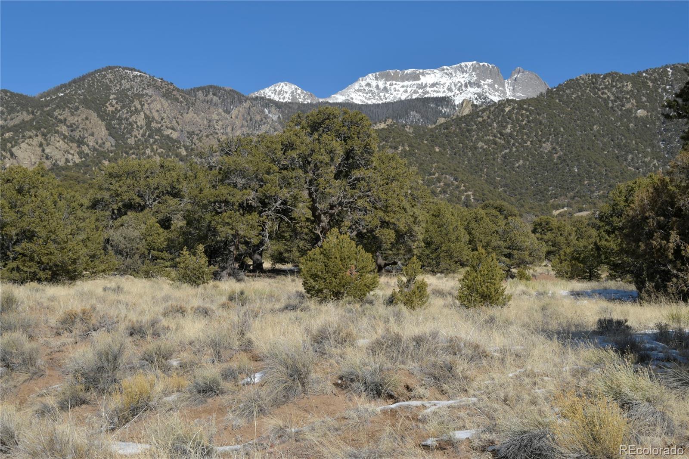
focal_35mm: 52
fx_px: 1005
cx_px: 344
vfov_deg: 25.7
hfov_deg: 37.9
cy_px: 230
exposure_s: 1/125
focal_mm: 35
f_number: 13
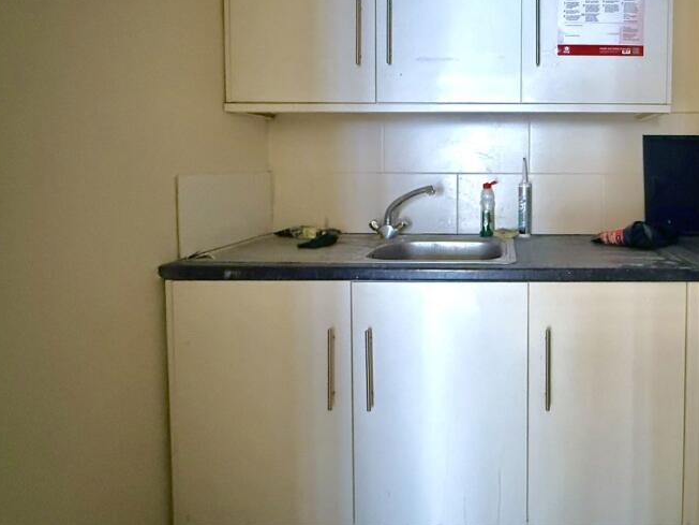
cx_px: 505
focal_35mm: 22
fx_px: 444
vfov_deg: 59.9
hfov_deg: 72.3
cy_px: 184
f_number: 2.2
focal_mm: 2.22
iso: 1000
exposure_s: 1/50
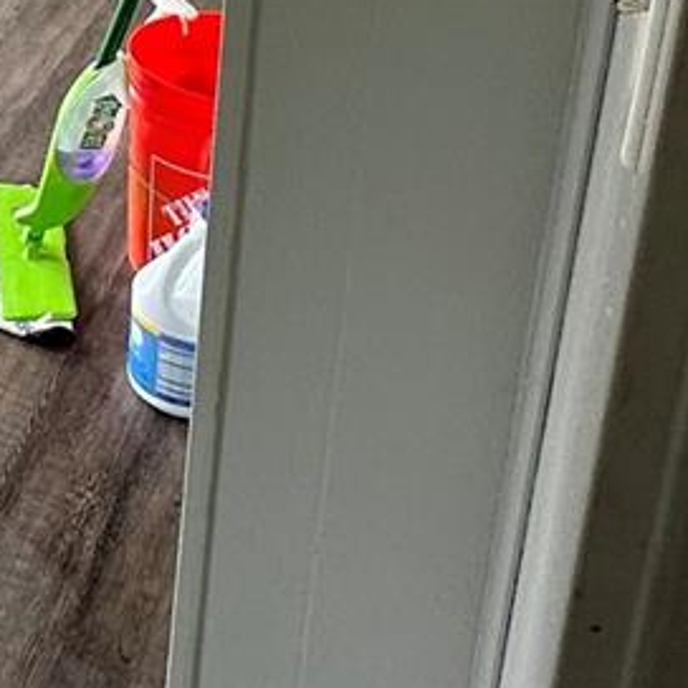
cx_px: -281
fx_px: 1574
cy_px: -195
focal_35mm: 70
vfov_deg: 22.2
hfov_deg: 21.5
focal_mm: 2.22
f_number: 2.2
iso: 64
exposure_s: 1/99
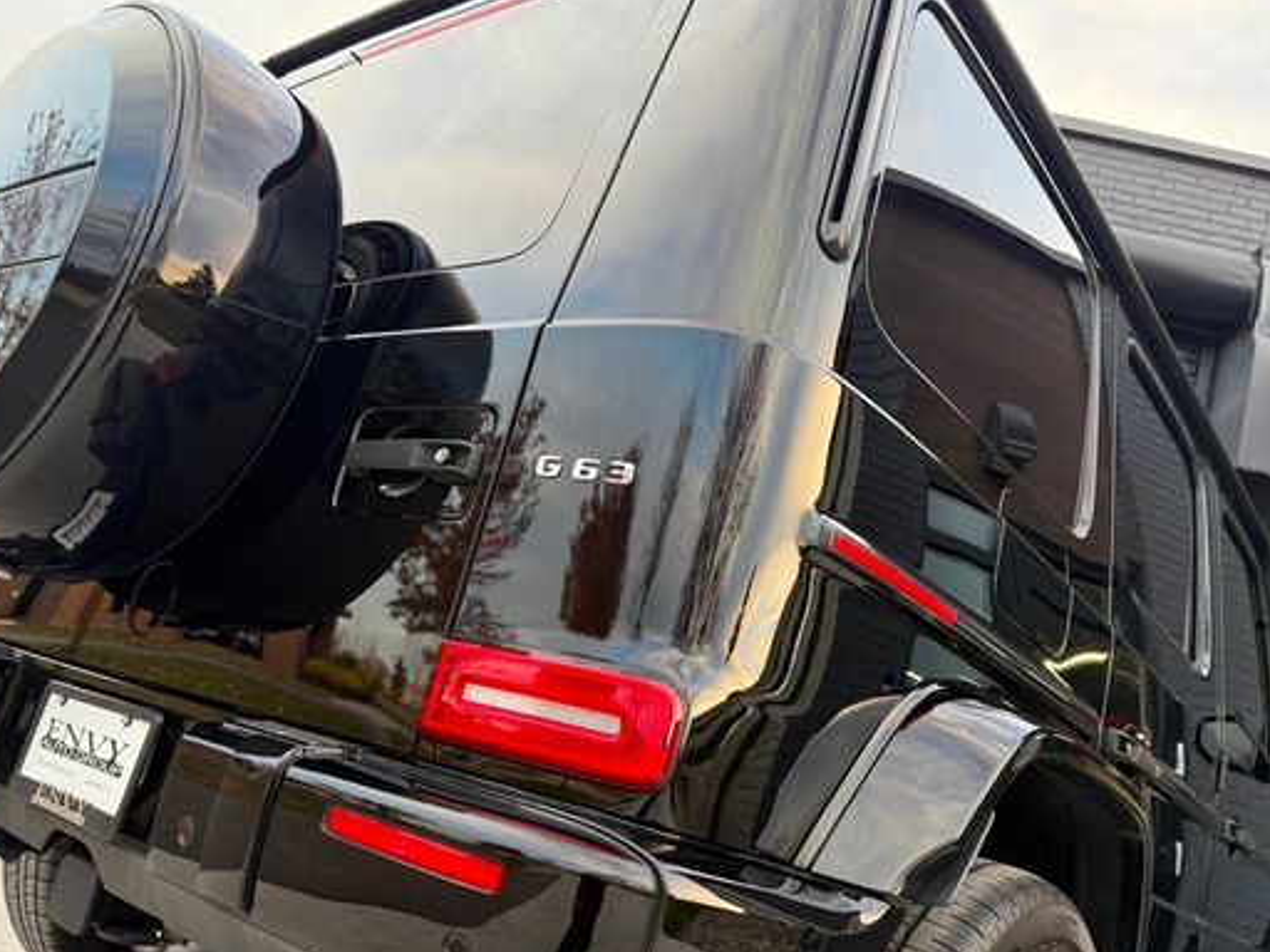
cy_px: 545
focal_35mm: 30
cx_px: 561
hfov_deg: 59.8
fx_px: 1101
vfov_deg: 46.7
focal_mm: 6.76
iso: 160
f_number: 1.78
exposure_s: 1/121
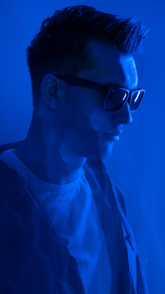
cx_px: 83
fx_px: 700
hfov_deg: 13.4
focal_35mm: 90
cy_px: 148
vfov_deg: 23.7
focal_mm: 85
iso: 640
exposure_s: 1/160
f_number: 2.8
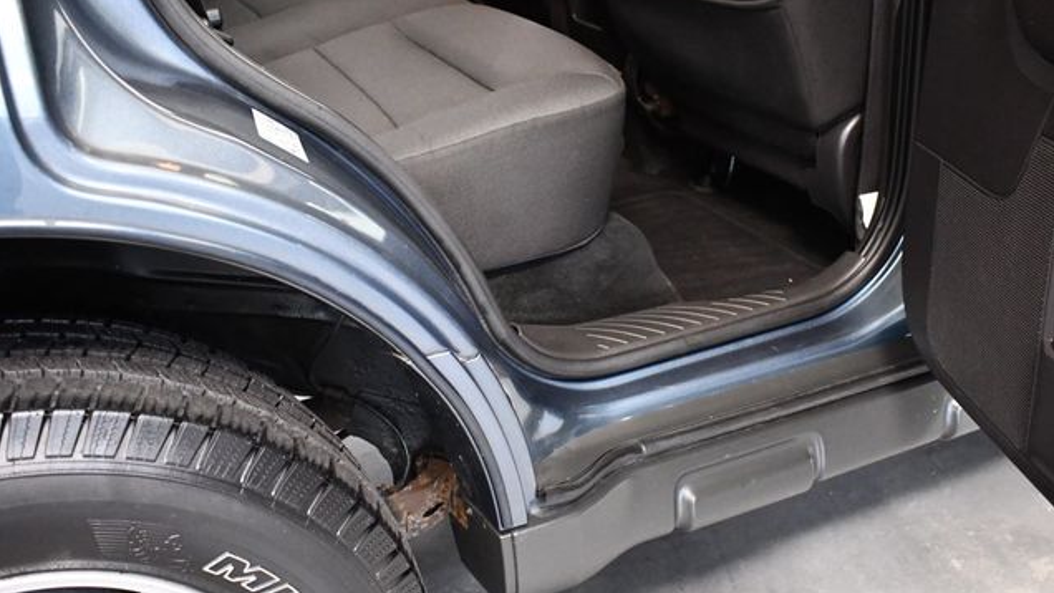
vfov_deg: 31.2
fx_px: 1062
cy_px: 341
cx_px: 527
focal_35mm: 38
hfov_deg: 52.8
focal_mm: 18
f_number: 3.5
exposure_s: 1/60
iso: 4000
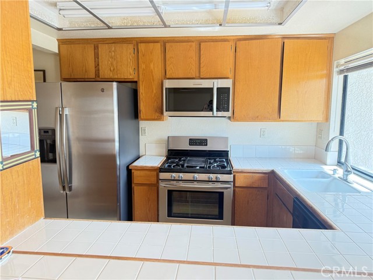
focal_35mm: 24
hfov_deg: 71.6
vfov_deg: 56.8
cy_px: 140
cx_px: 186
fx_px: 259
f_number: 1.78
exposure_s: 1/95
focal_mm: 6.76
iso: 200
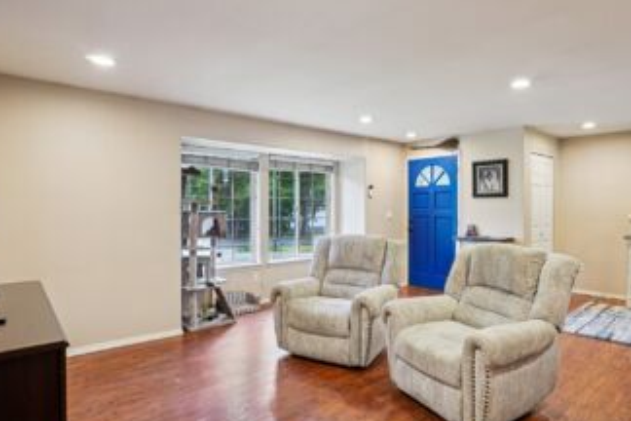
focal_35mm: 21
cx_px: 335
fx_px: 368
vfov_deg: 59.5
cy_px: 210
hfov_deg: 81.1
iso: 400
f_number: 8
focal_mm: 17
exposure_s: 1/8
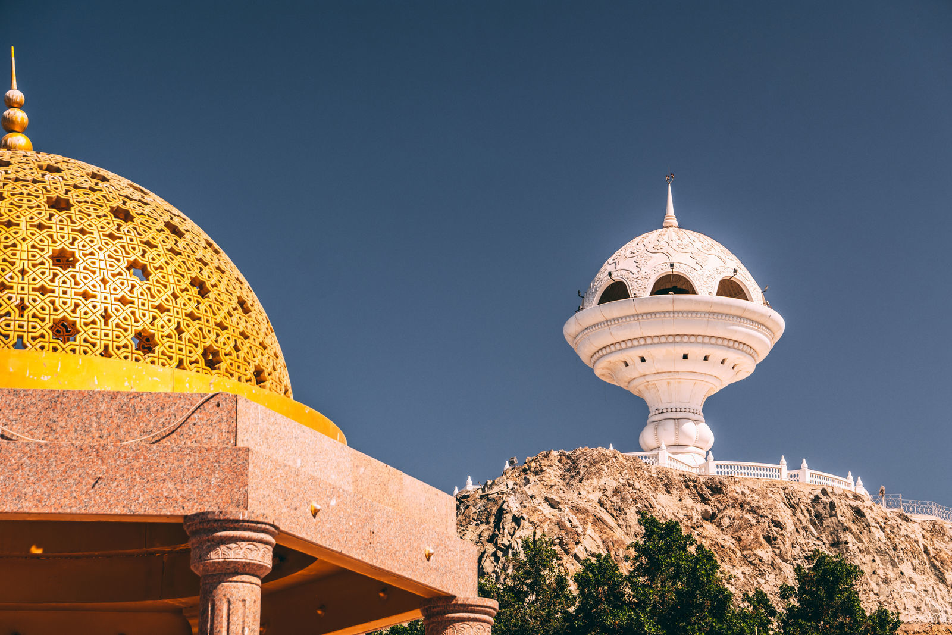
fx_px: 2380
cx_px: 476
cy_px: 318
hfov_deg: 22.6
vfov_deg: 15.2
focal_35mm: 90
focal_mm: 90
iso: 500
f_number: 7.1
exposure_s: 1/800
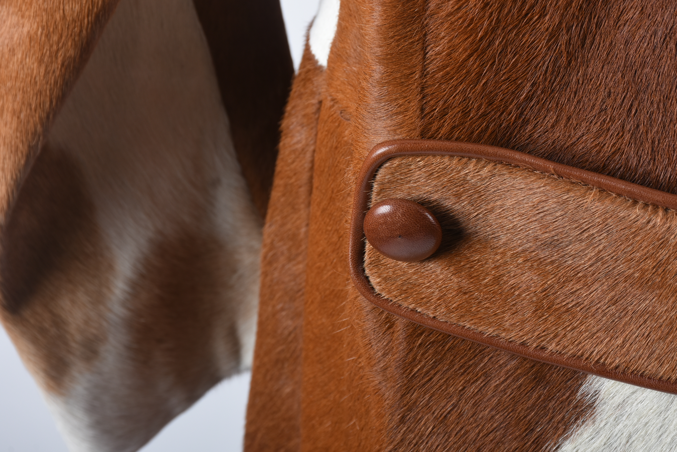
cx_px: 338
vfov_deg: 10.2
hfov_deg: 15.2
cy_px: 226
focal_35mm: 135
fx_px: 2541
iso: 200
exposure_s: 1/200
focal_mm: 90
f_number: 13
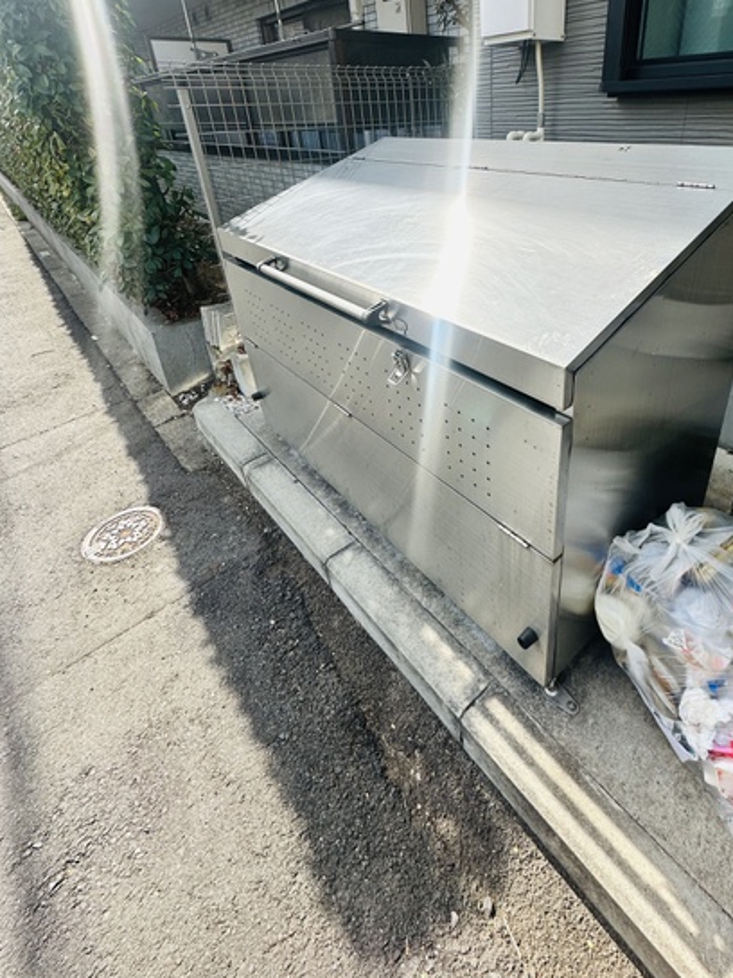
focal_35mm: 18
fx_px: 508
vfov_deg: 86.0
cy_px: 365
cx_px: 463
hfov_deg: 70.3
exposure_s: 1/1114
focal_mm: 2.22
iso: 40
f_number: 2.2
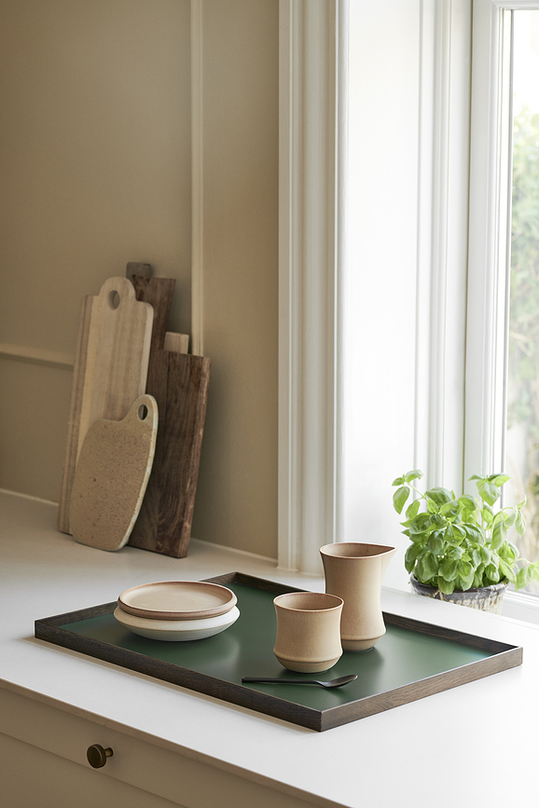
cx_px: 270
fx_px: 1909
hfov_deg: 16.1
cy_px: 404
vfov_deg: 23.9
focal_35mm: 85
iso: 100
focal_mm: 85
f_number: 5.6
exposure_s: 1/15
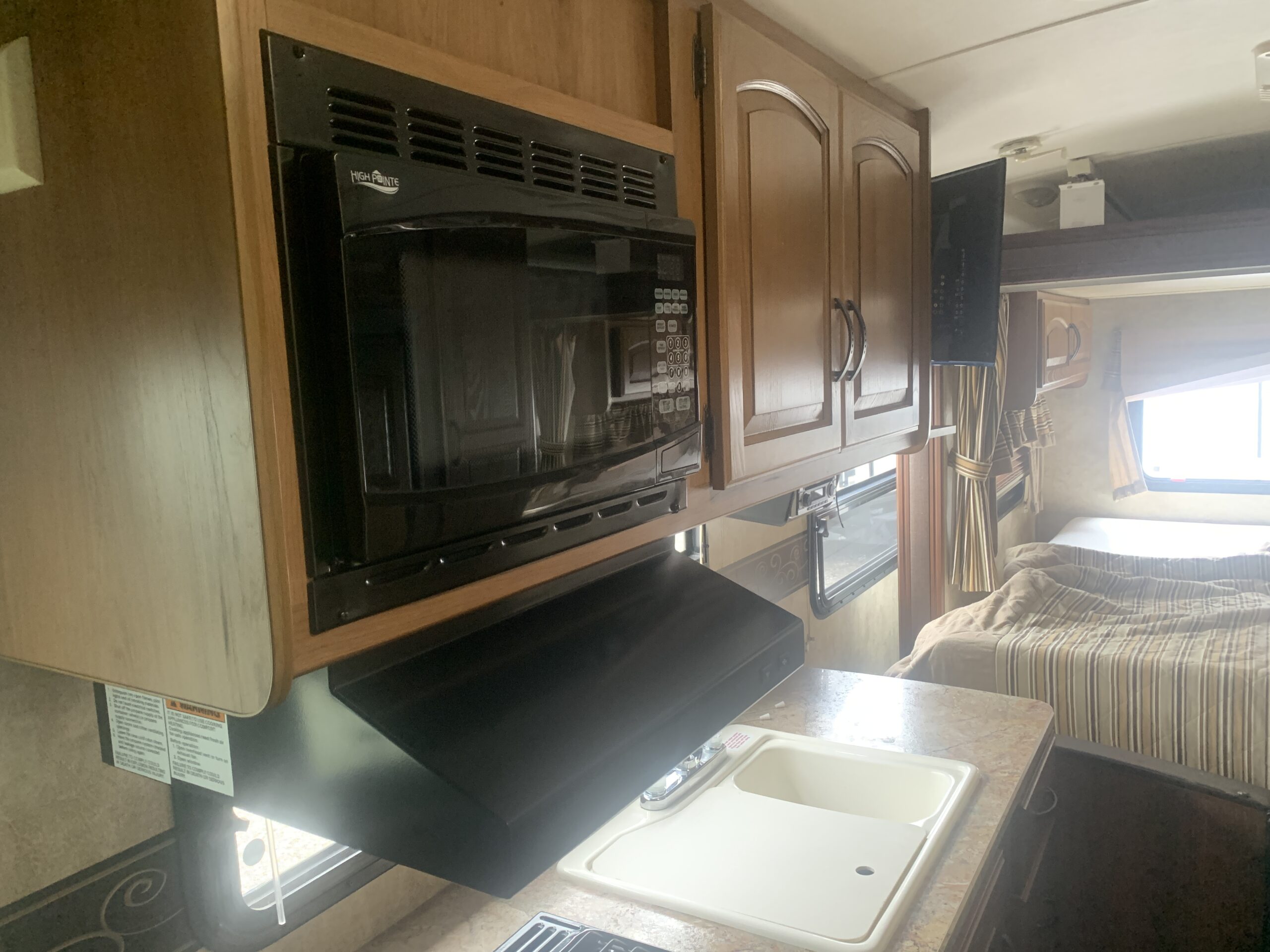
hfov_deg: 67.3
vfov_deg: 53.1
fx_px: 954
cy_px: 476
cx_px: 635
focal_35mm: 26
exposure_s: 1/60
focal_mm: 4.25
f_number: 1.8
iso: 250
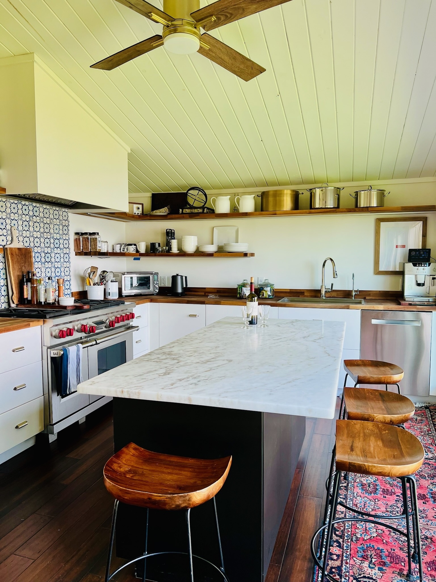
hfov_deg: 53.1
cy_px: 291
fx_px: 437
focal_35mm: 26
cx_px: 218
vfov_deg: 67.3
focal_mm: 5.7
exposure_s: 1/121
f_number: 1.5
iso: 64
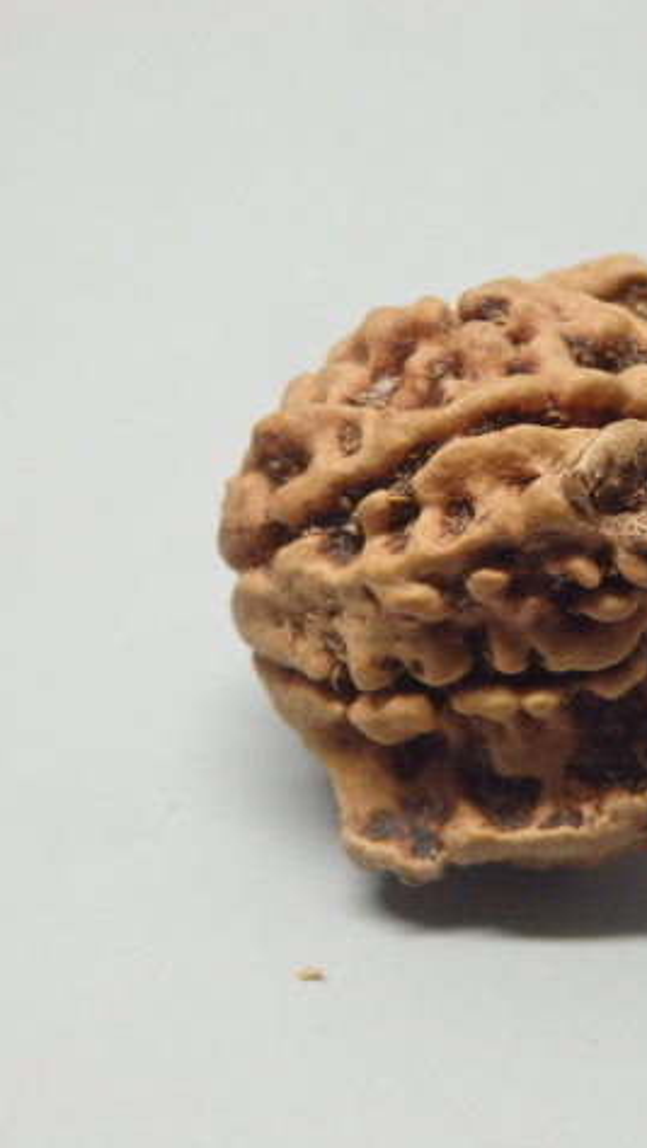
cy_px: 574
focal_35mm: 97
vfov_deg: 22.0
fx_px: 2955
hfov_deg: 12.5
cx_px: 482
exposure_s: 1/100
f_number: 4.4
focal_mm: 11.9
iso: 640
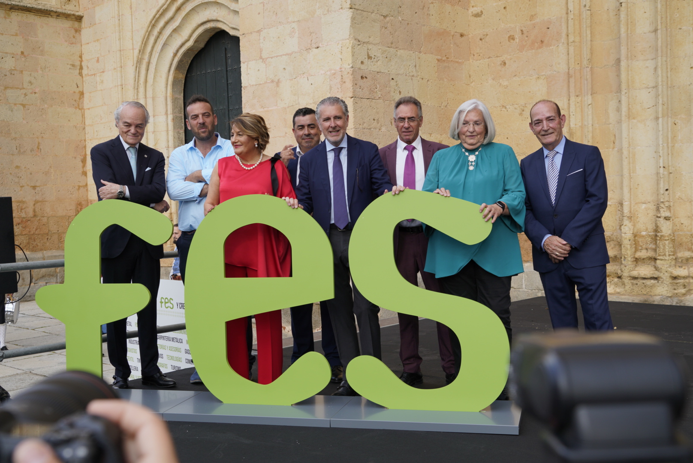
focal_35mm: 40
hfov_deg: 48.4
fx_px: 771
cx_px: 346
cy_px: 232
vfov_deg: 33.5
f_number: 7.1
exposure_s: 1/200
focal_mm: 40
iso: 200
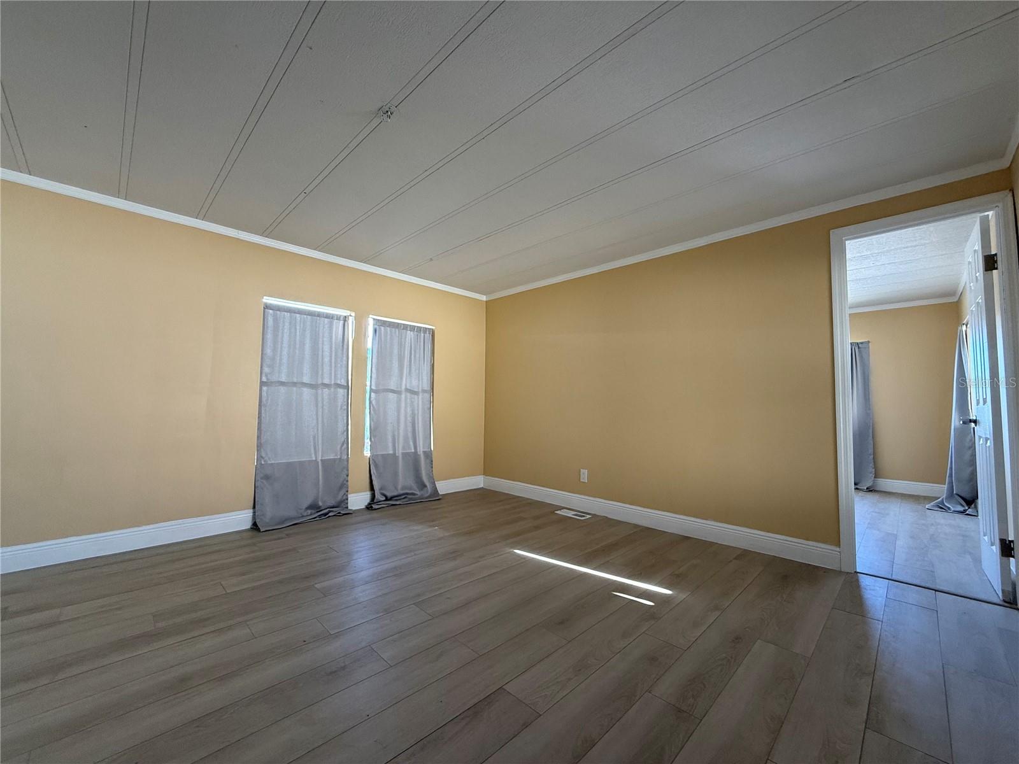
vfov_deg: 85.7
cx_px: 510
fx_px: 412
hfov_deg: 102.1
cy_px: 382
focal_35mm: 14
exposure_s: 1/99
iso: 160
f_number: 2.2
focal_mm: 2.22
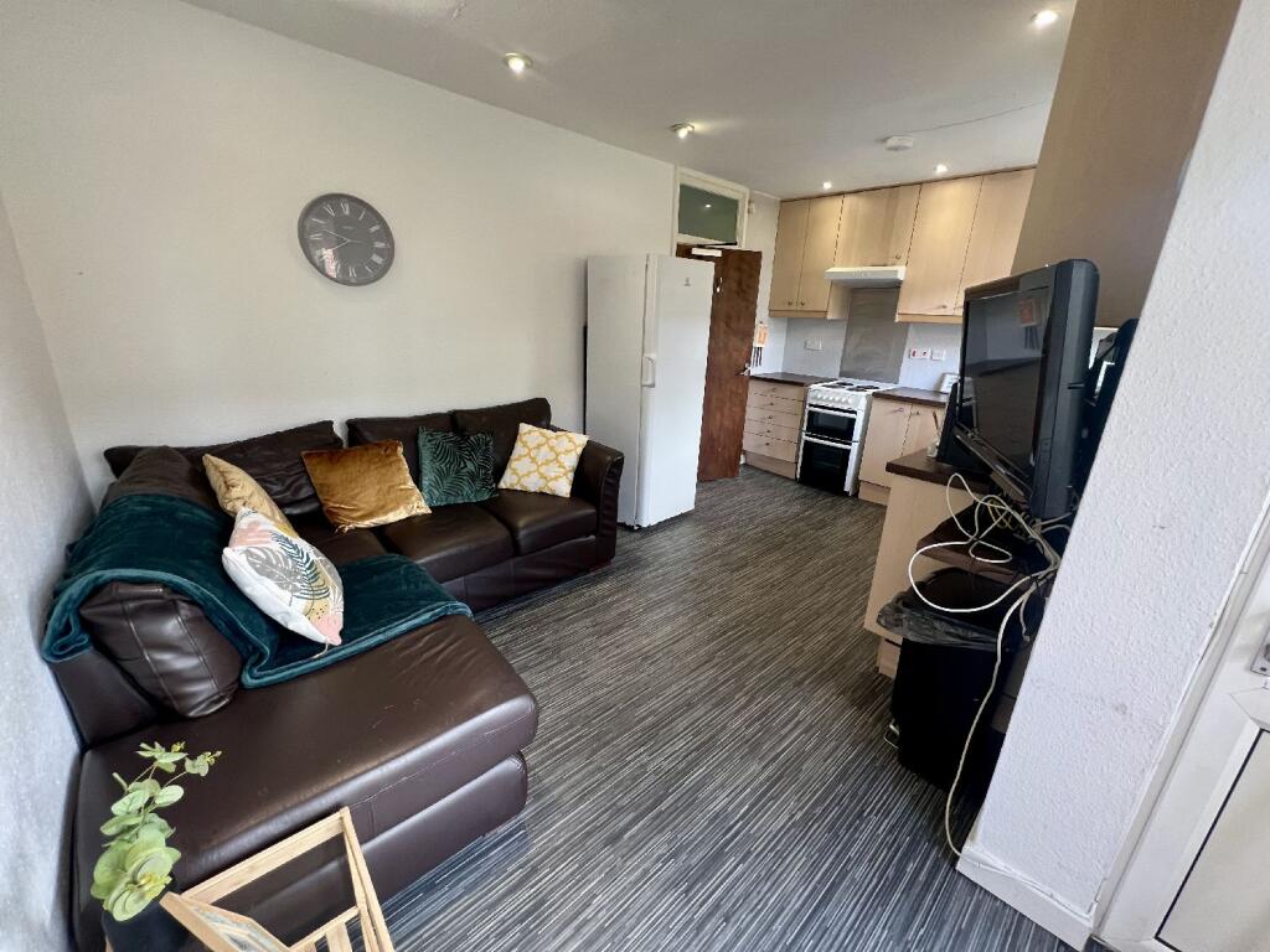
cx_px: 635
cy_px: 476
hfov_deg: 106.2
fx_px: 477
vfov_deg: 89.9
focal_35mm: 13
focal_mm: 1.57
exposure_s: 1/100
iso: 160
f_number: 1.8
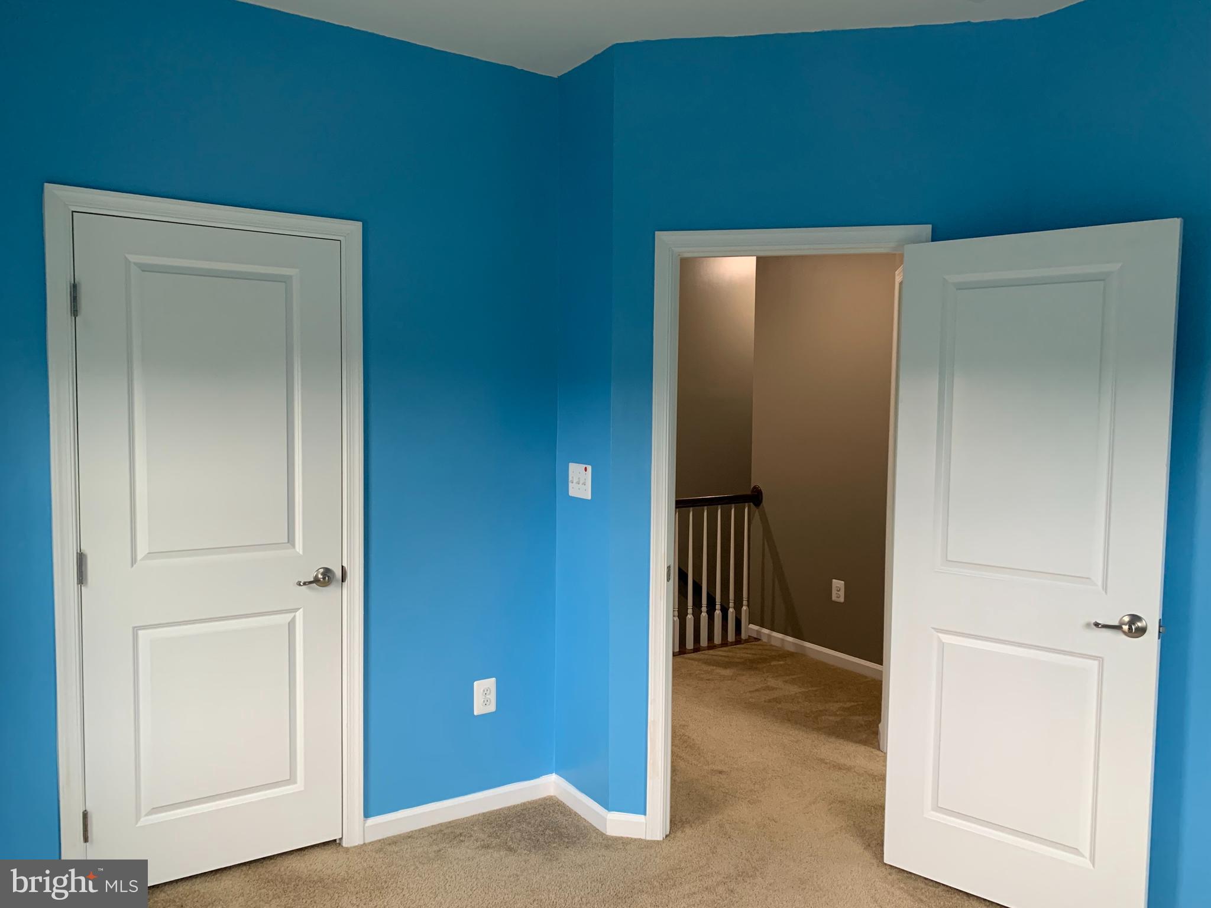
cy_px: 454
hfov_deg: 67.3
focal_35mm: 26
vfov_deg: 53.1
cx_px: 606
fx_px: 910
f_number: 1.8
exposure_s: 1/60
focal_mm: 4.25
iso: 200
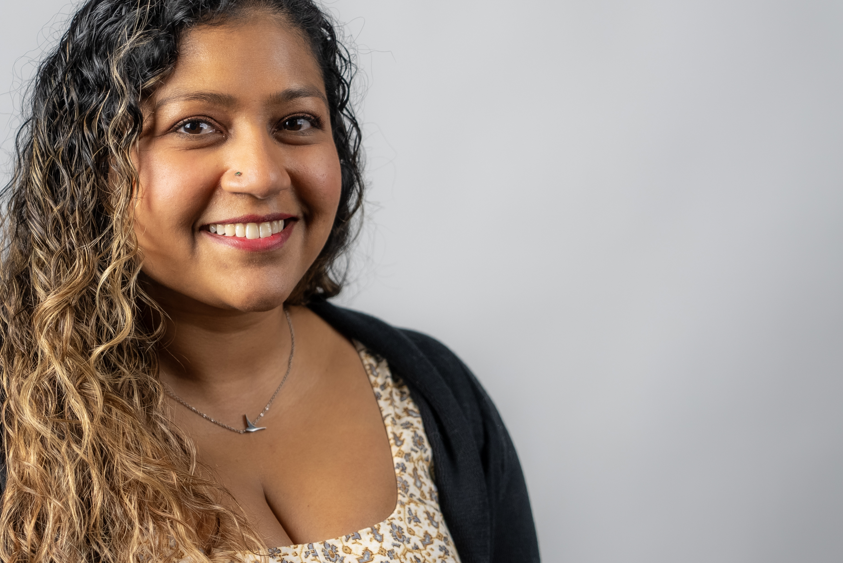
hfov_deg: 24.1
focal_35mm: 84
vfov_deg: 16.3
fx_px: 1968
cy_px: 303
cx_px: 332
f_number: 4
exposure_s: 1/125
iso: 100
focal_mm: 60
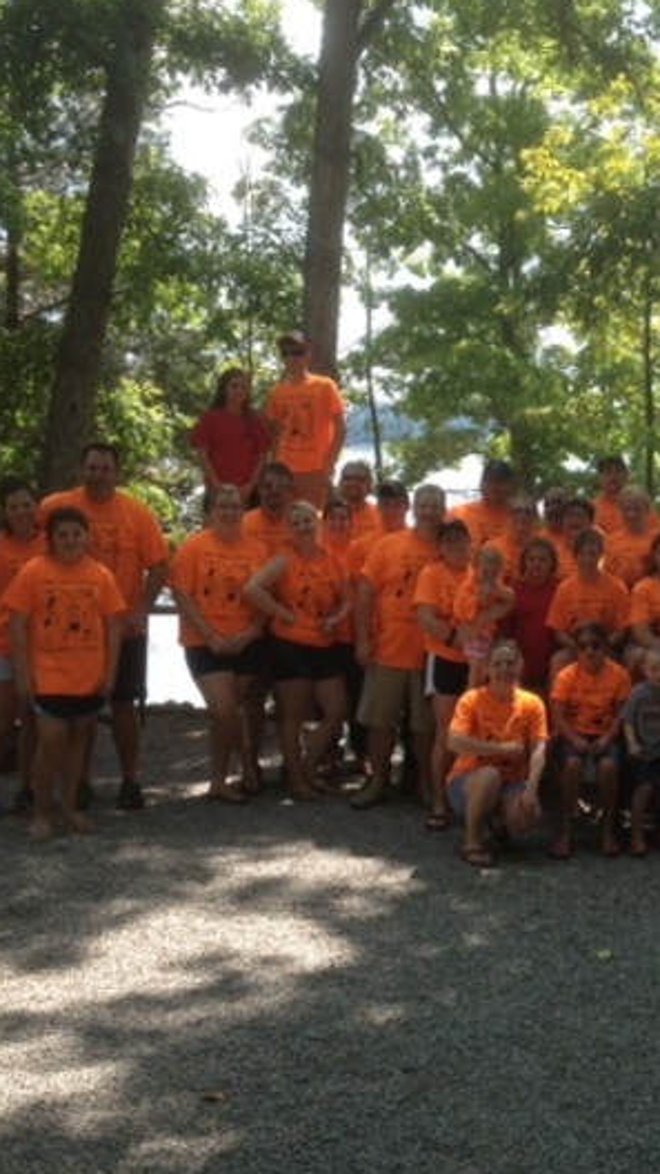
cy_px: 589
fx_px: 1618
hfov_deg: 22.2
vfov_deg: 39.9
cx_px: 649
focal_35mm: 52
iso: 50
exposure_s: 1/484
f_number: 2.4
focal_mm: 4.28
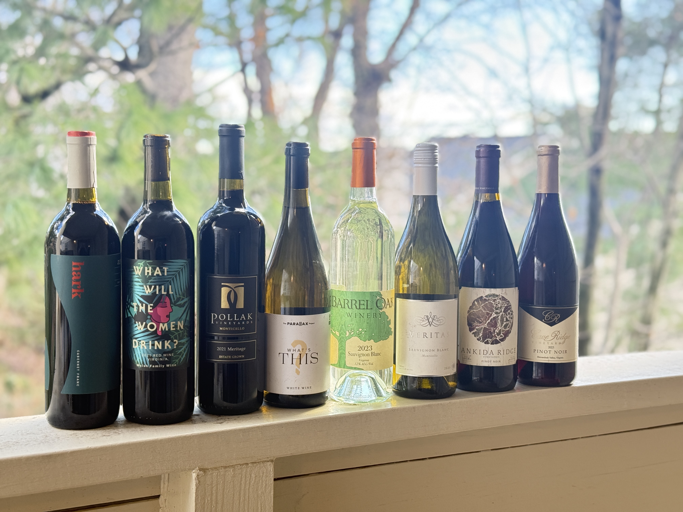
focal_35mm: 48
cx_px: 342
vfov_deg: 30.3
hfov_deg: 39.7
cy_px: 256
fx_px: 947
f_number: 1.78
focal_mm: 6.76
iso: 160
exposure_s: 1/171
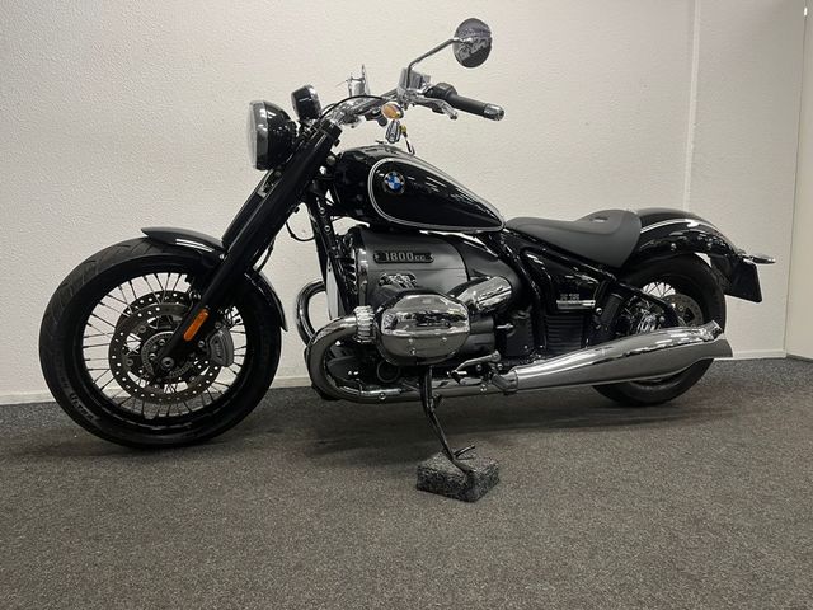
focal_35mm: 26
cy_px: 305
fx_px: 611
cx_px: 406
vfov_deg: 53.1
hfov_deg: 67.3
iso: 100
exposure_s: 1/50
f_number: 1.6
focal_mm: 5.1
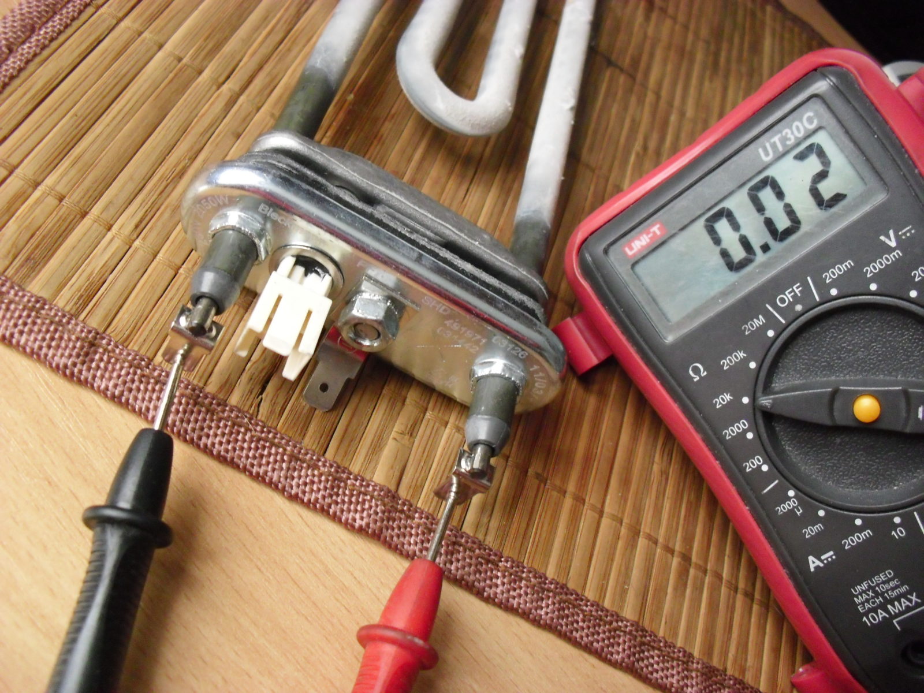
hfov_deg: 51.4
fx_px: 961
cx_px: 462
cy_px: 346
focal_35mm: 36
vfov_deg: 39.7
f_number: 3.1
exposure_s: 1/125
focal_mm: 6.3
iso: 400
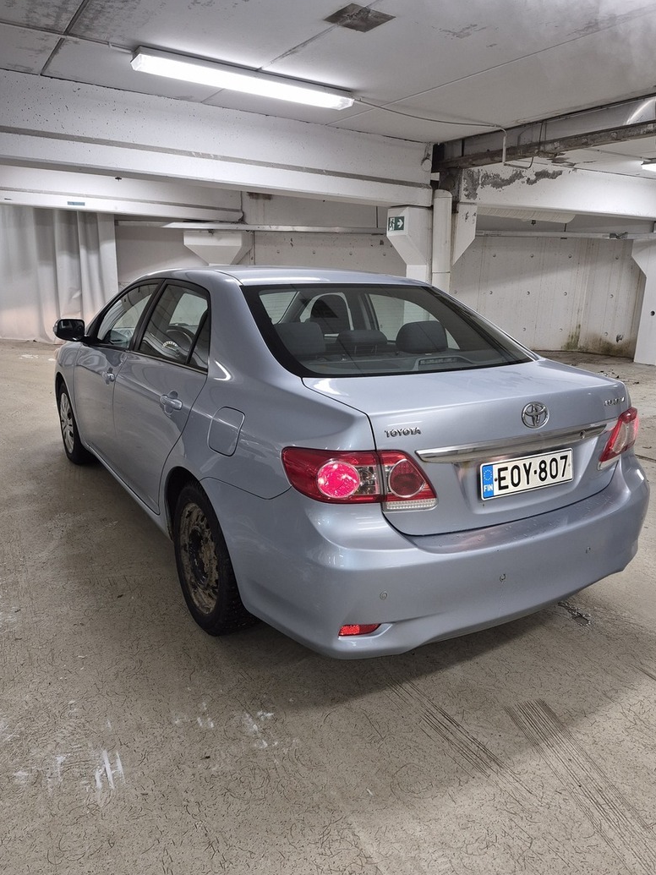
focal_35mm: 24
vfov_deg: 71.6
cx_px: 342
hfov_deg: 56.8
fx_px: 607
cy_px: 442
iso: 80
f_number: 1.8
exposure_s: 1/50
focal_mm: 5.4
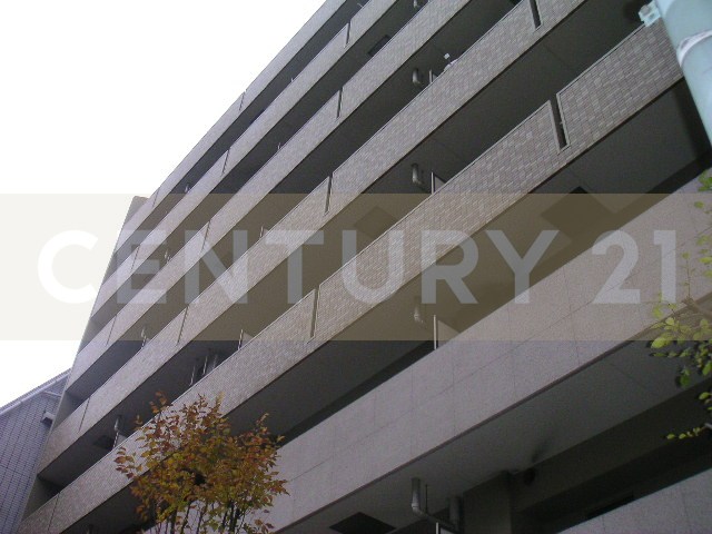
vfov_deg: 37.7
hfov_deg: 49.0
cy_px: 267
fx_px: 782
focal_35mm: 38
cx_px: 356
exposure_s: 1/500
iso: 160
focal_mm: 6
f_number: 2.8
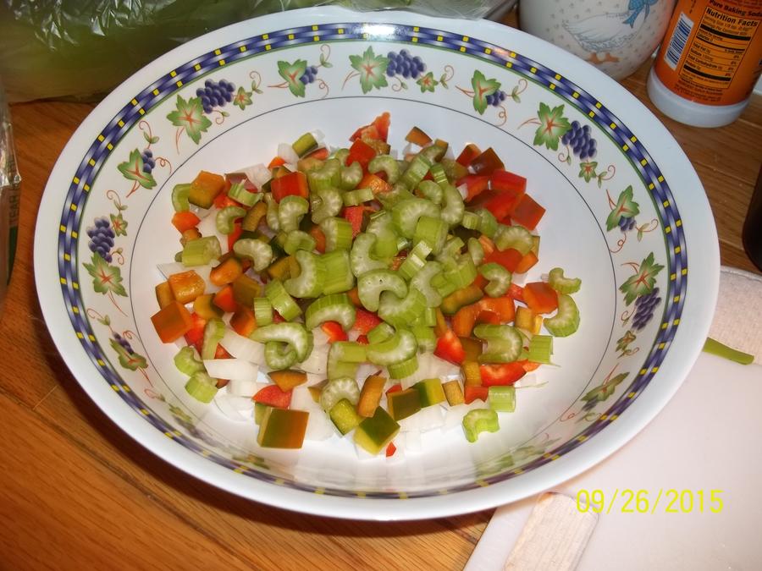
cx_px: 381
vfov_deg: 44.2
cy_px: 286
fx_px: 704
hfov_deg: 56.8
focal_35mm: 32
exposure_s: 1/30
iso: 64
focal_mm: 5.7
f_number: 2.9
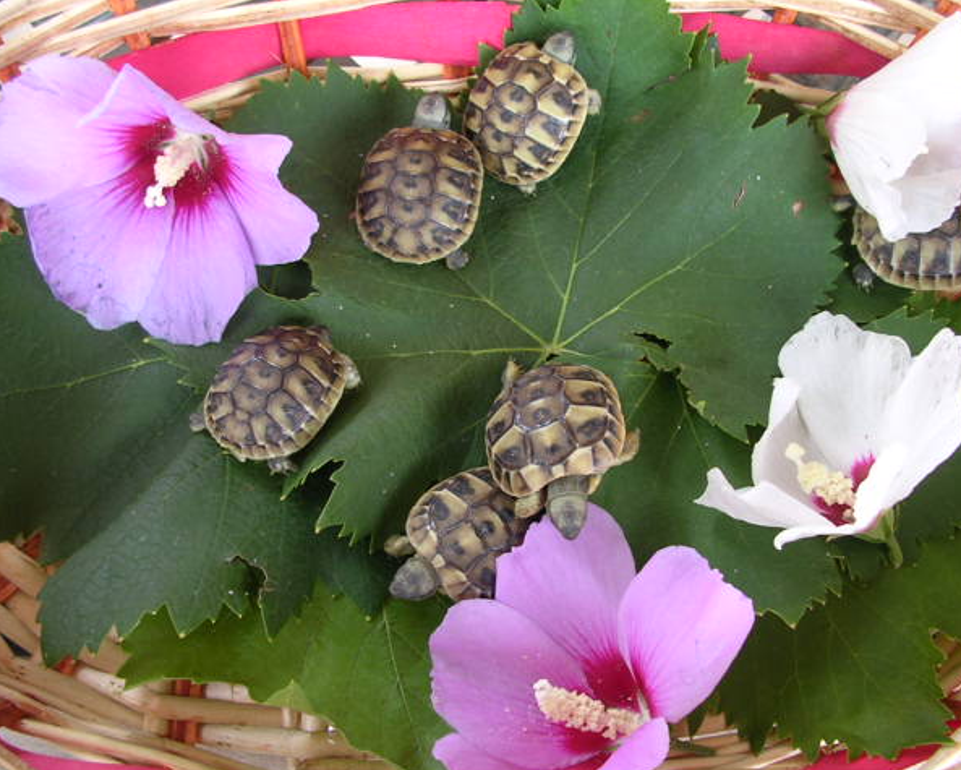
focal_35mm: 40
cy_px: 387
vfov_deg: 37.4
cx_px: 514
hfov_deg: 45.7
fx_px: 1138
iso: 100
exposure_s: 1/39.5
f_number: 2.8
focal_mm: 5.8
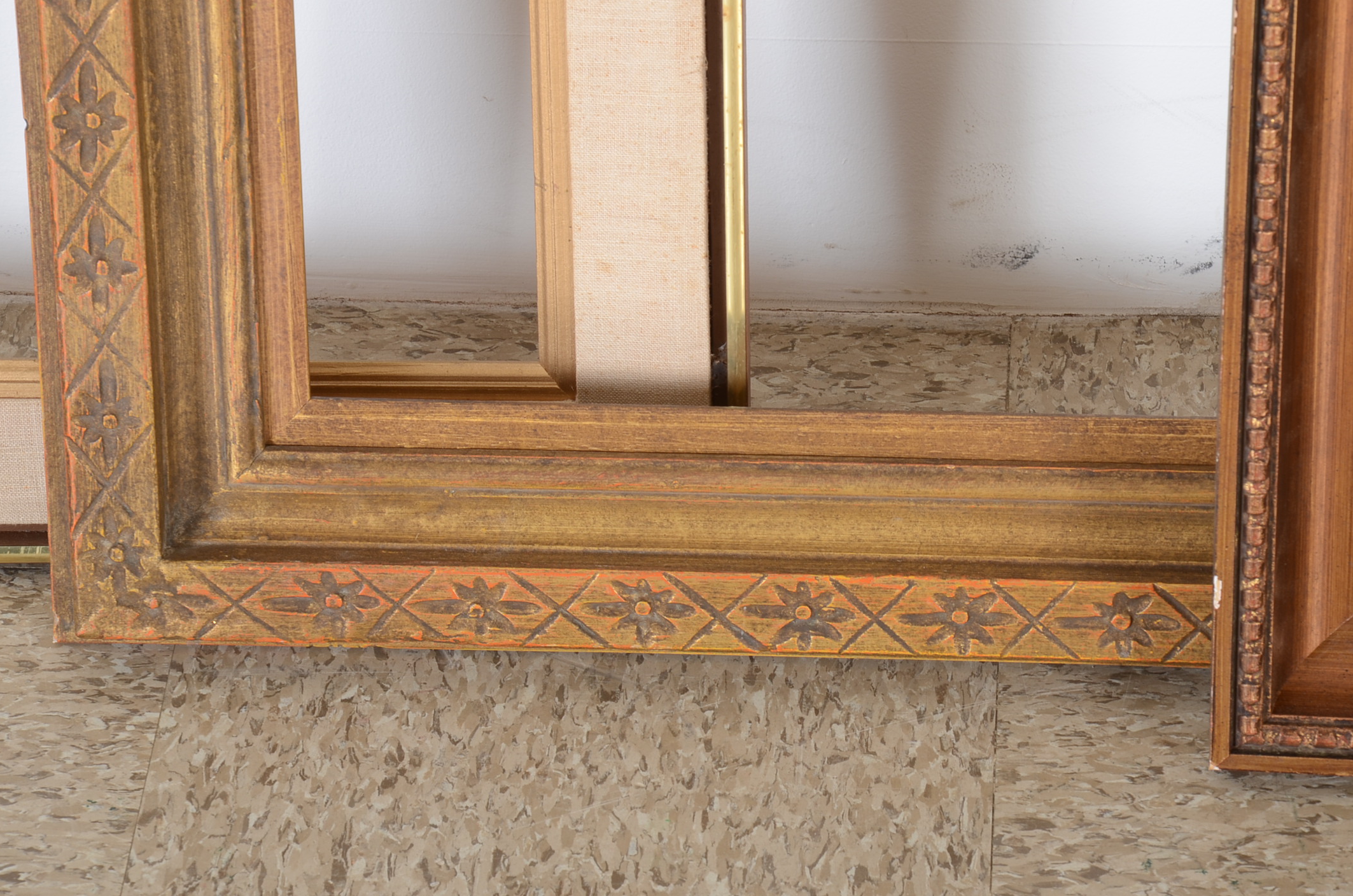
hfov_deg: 11.3
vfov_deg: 7.5
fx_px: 6848
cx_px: 746
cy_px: 417
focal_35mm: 183
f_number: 11
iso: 125
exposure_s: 1/160
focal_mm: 105
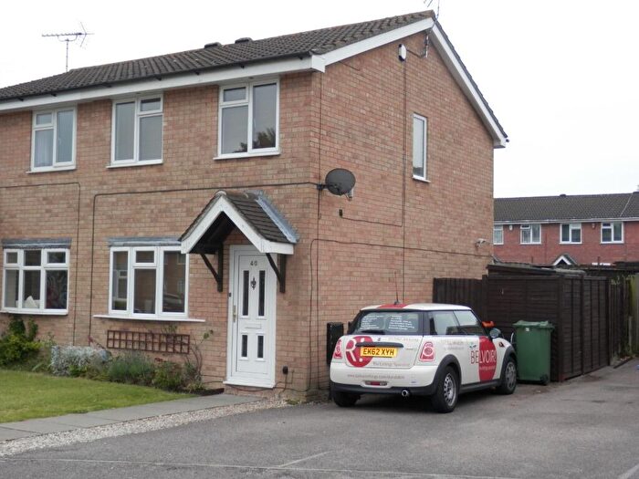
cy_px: 240
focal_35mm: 45
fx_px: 831
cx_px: 320
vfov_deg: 32.2
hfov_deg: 42.1
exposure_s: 1/160
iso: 80
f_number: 3.8
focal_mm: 8
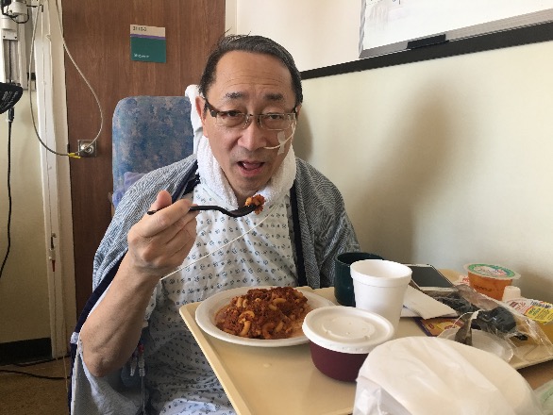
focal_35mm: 29
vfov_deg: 48.3
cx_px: 276
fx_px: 463
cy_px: 208
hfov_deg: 61.6
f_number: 2.2
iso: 32
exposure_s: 1/30
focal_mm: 4.15
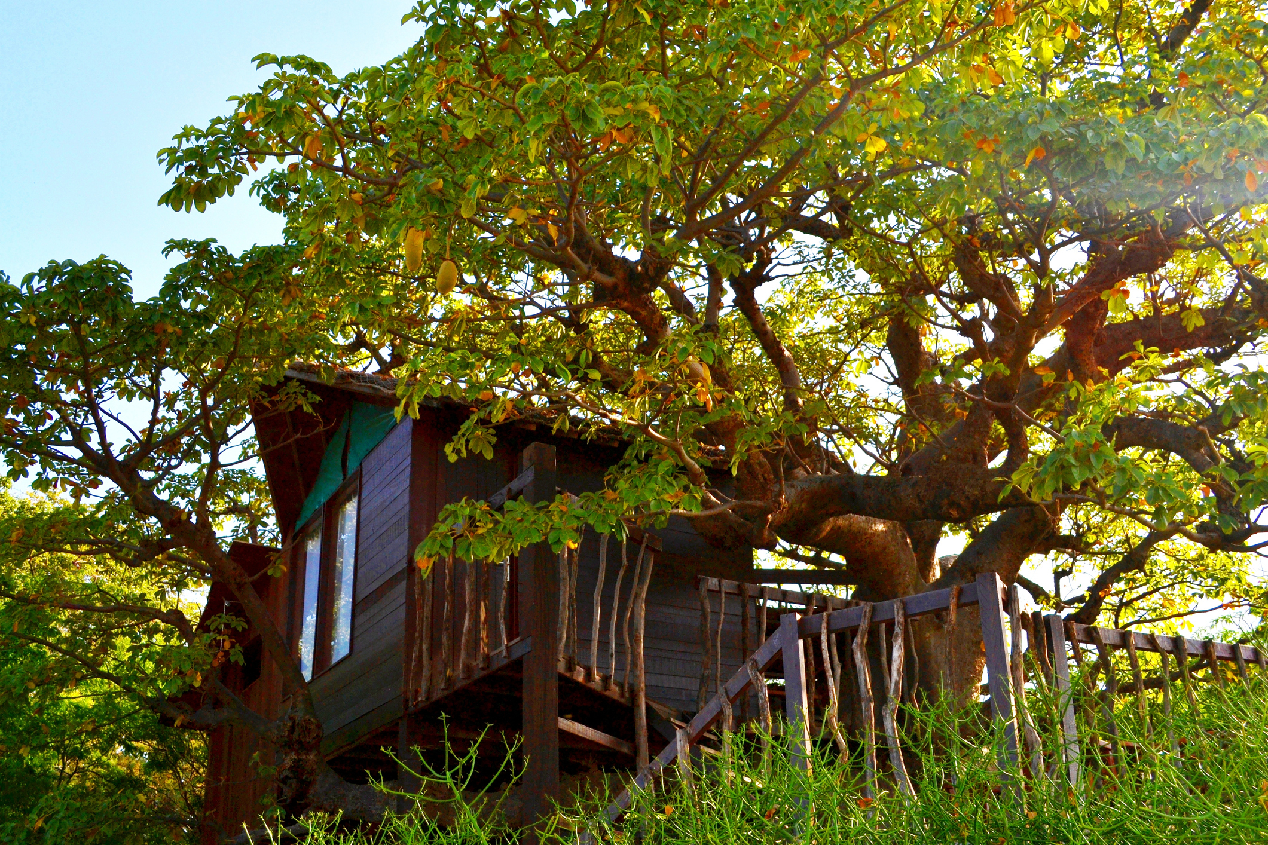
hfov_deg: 53.1
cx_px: 634
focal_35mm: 36
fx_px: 1268
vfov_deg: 36.9
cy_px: 422
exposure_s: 1/500
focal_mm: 24
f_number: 7.1
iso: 100
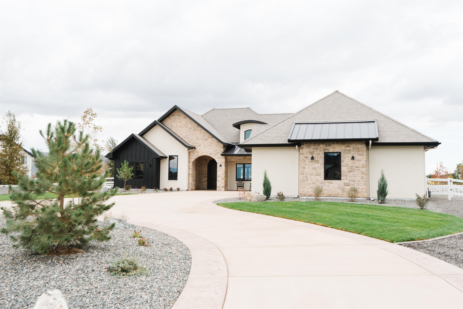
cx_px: 232
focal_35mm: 35
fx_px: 450
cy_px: 154
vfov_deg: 37.9
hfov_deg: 54.4
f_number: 9
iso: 320
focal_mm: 35
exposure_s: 1/250
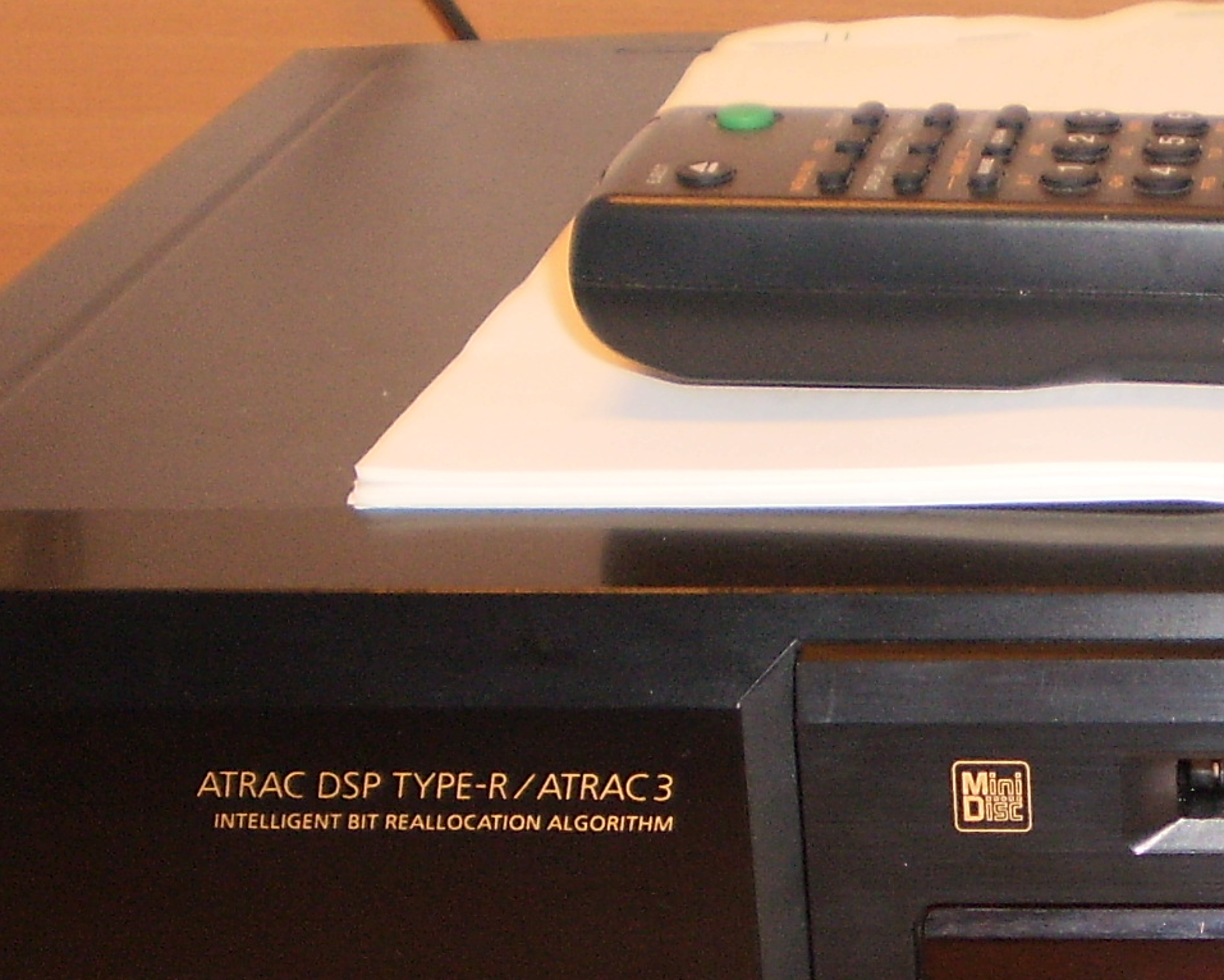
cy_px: 761
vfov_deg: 16.3
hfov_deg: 19.6
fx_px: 3406
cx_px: 1324
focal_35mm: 94
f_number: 3.1
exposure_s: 1/30
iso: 125
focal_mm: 6.3
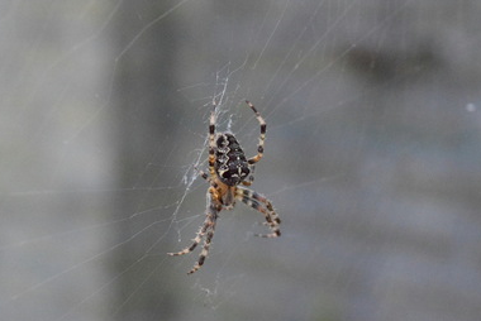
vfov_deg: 16.8
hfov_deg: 24.9
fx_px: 1091
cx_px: 222
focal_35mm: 82
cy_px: 143
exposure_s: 1/1600
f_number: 7.1
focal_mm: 45
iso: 12800
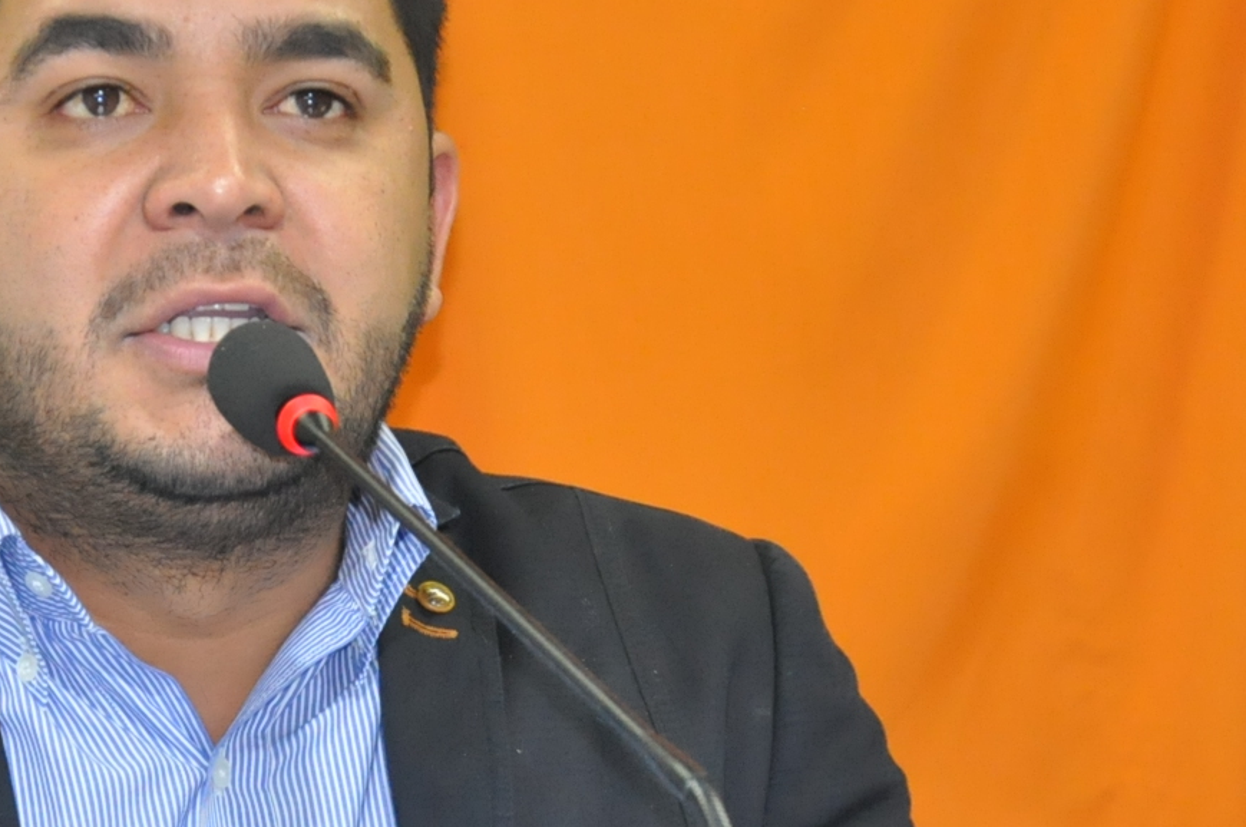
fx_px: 10231
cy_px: 522
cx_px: 186
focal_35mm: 296
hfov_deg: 7.0
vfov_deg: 4.6
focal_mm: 80
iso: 2000
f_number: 5.3
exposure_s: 1/60
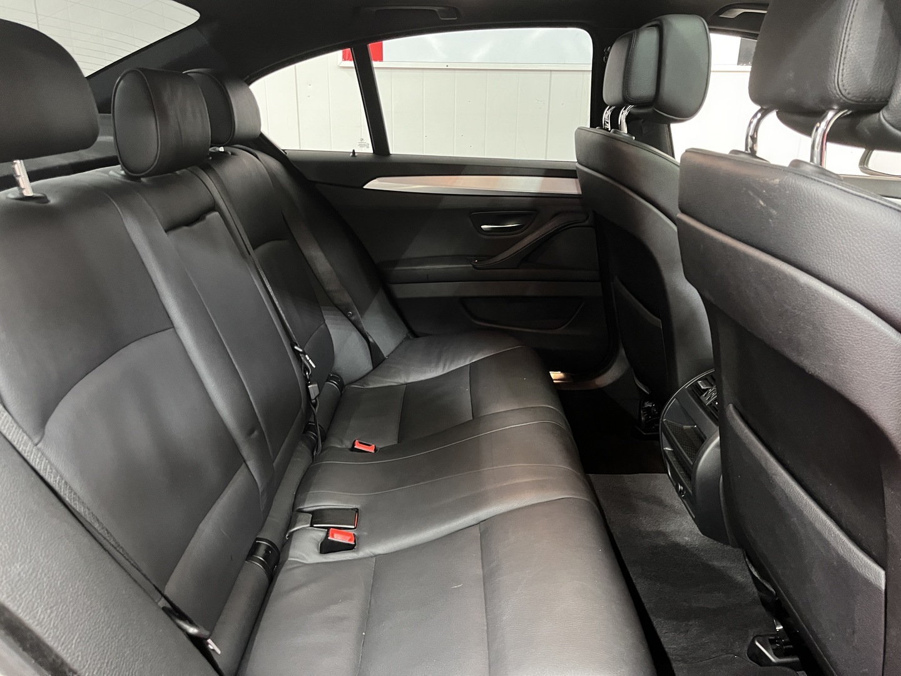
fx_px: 677
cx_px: 450
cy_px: 338
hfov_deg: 67.3
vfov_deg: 53.1
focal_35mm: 26
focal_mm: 5.1
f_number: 1.6
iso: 640
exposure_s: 1/31
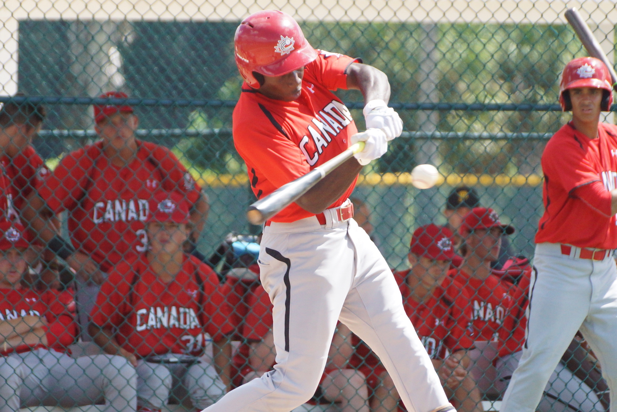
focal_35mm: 270
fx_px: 4628
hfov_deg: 7.6
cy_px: 206
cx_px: 308
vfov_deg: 5.1
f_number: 5
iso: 1250
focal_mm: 180
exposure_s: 1/1600
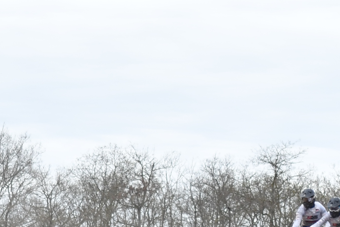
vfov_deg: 3.1
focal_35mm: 434
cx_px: 229
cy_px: 463
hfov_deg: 4.7
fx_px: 4099
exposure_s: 1/500
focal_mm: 70
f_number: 6.3
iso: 200
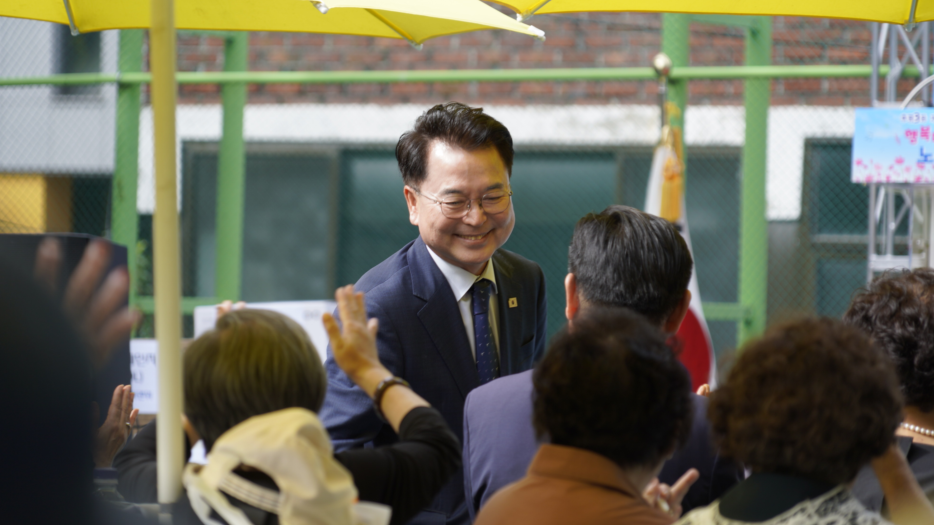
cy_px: 216
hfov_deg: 9.9
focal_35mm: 218
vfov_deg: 5.6
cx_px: 467
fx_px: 5399
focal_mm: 208
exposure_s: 1/200
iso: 200
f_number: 6.3
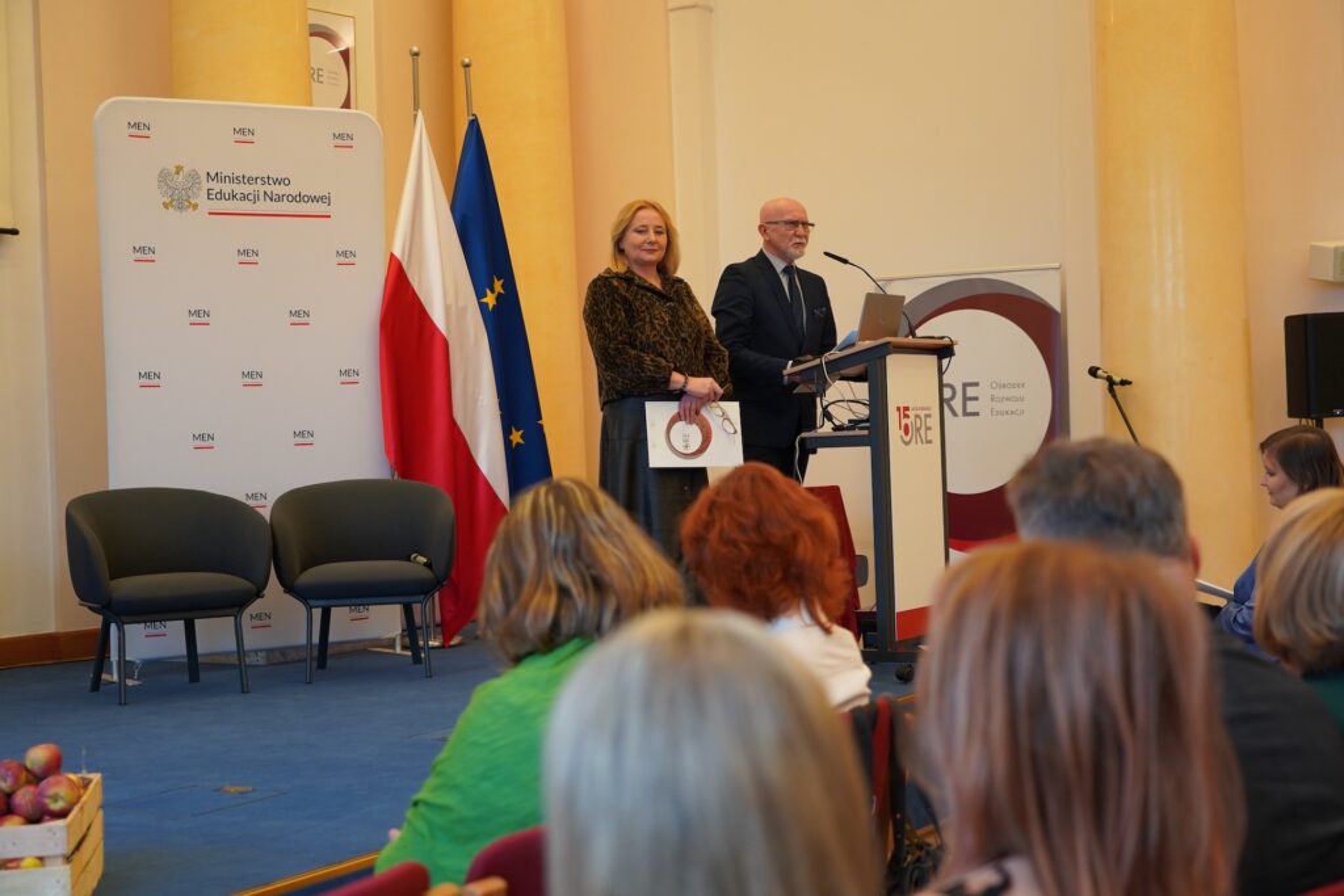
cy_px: 448
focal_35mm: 52
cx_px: 672
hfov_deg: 38.2
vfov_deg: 26.0
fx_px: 1941
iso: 1600
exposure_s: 1/160
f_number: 4
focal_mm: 52
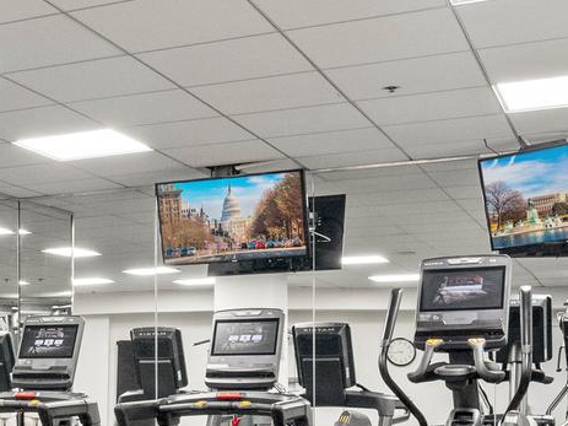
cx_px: 15
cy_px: 387
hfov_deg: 27.1
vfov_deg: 21.1
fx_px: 1115
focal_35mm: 68
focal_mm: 16
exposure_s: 1/5
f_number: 8
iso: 640
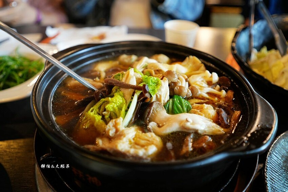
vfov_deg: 46.4
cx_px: 144
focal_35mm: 28
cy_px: 96
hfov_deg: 65.5
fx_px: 224
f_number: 2.8
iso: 320
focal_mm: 28
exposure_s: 1/30
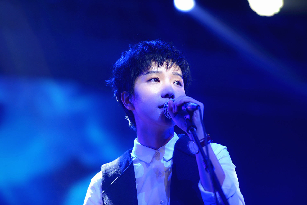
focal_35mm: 200
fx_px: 1706
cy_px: 102
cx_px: 154
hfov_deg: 10.3
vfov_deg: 6.9
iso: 250
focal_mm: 200
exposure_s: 1/400
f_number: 2.8
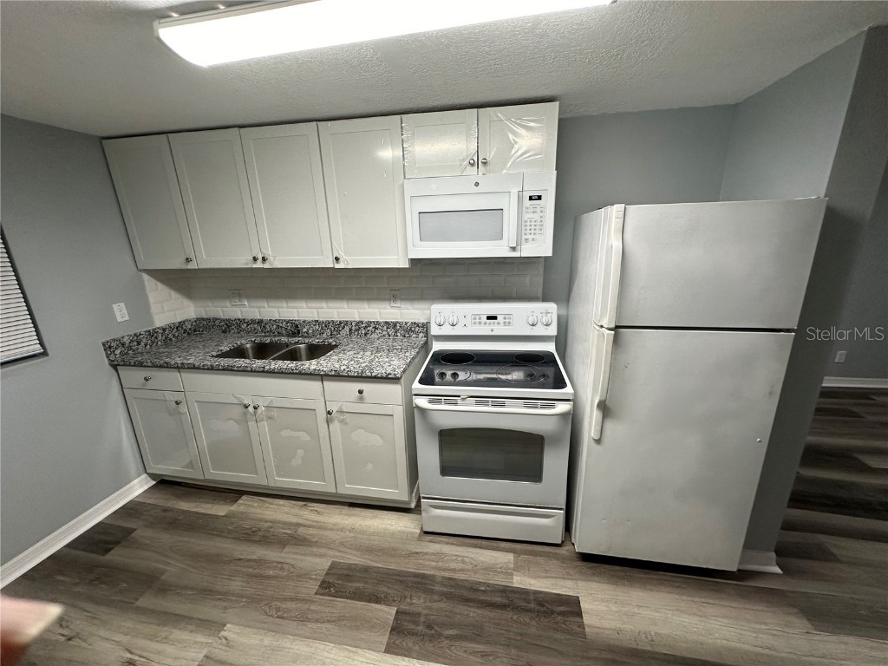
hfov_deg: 102.1
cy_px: 333
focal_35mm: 14
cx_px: 444
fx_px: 359
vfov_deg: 85.7
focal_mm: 2.22
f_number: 2.2
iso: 160
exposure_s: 1/120
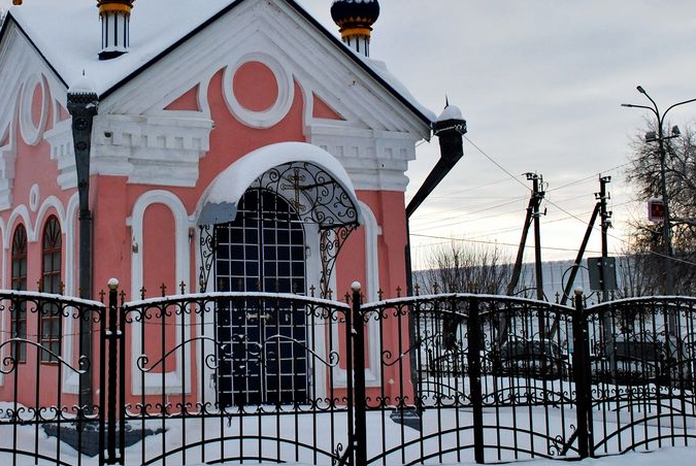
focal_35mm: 64
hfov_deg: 30.9
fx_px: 1239
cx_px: 179
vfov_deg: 21.1
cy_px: 97
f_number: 10
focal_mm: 24
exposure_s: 1/200
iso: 200
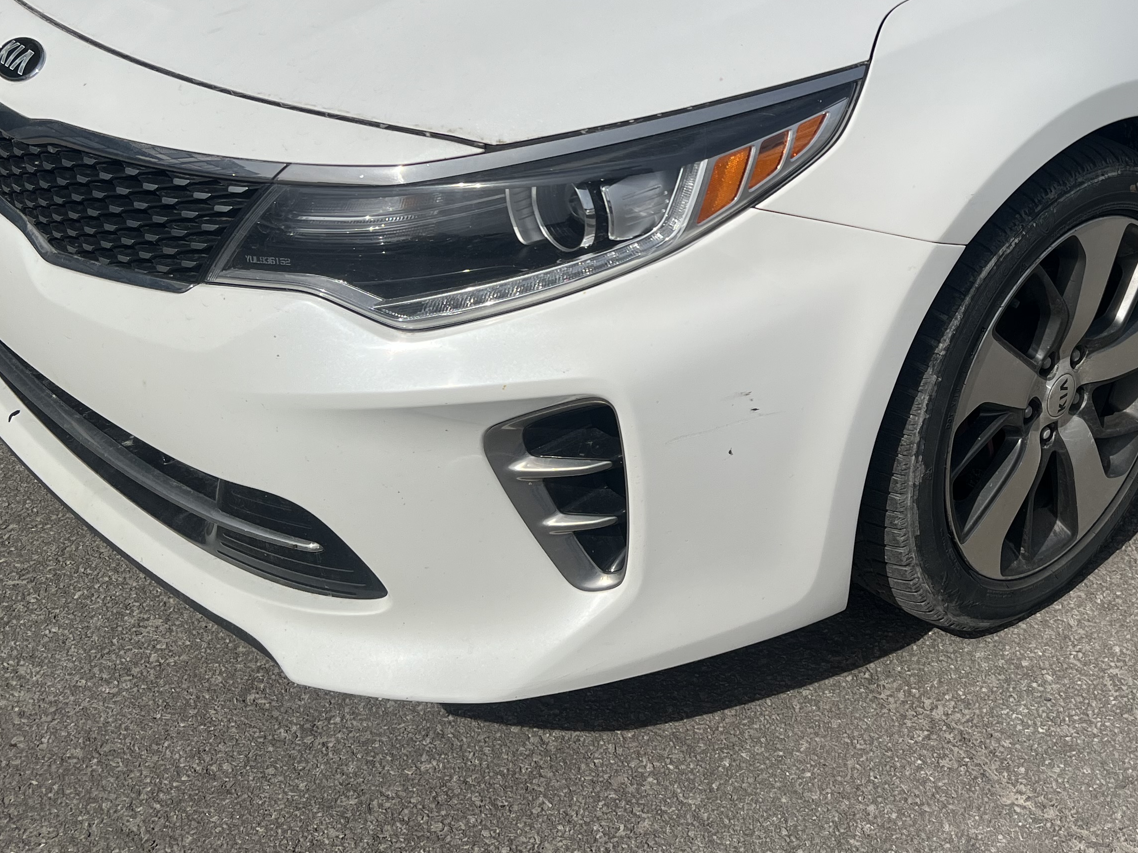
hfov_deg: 40.1
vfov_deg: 30.7
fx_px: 1512
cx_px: 854
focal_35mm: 46
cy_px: 157
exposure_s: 1/12658
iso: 50
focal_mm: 5.7
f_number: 1.5
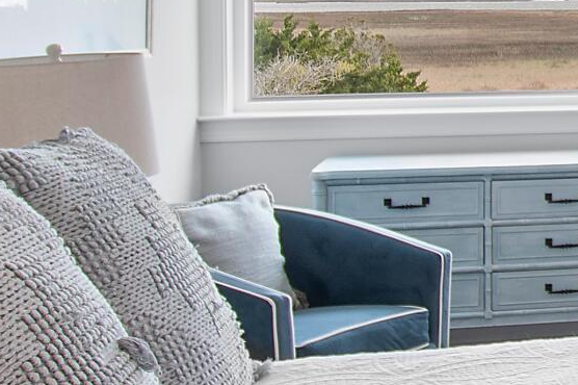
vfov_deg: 16.4
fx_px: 1300
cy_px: -19
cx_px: 930
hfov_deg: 20.4
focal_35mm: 81
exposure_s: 1/30
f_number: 4.5
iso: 100
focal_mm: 10
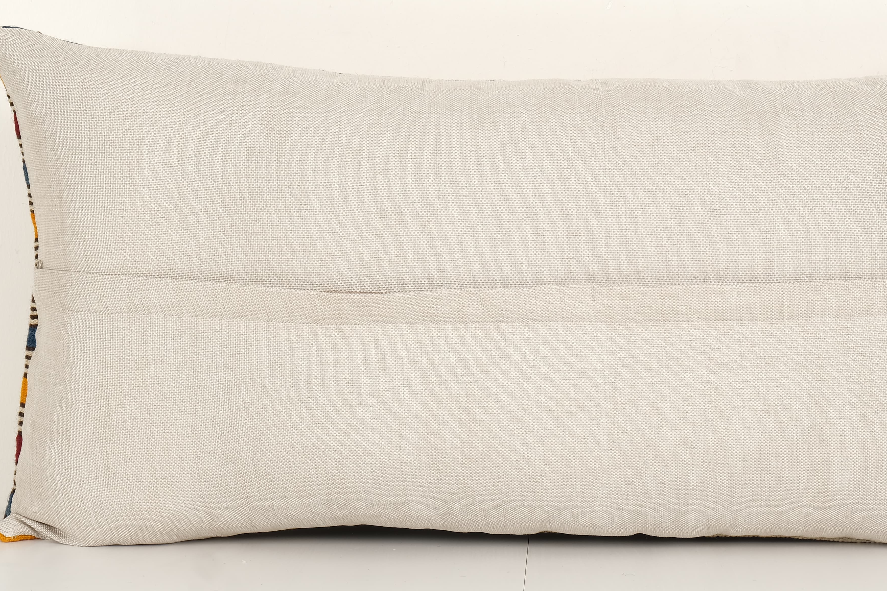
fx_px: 1971
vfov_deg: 17.1
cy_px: 276
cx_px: 503
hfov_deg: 25.3
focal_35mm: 80
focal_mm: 30.2
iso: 80
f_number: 11
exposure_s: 1/160
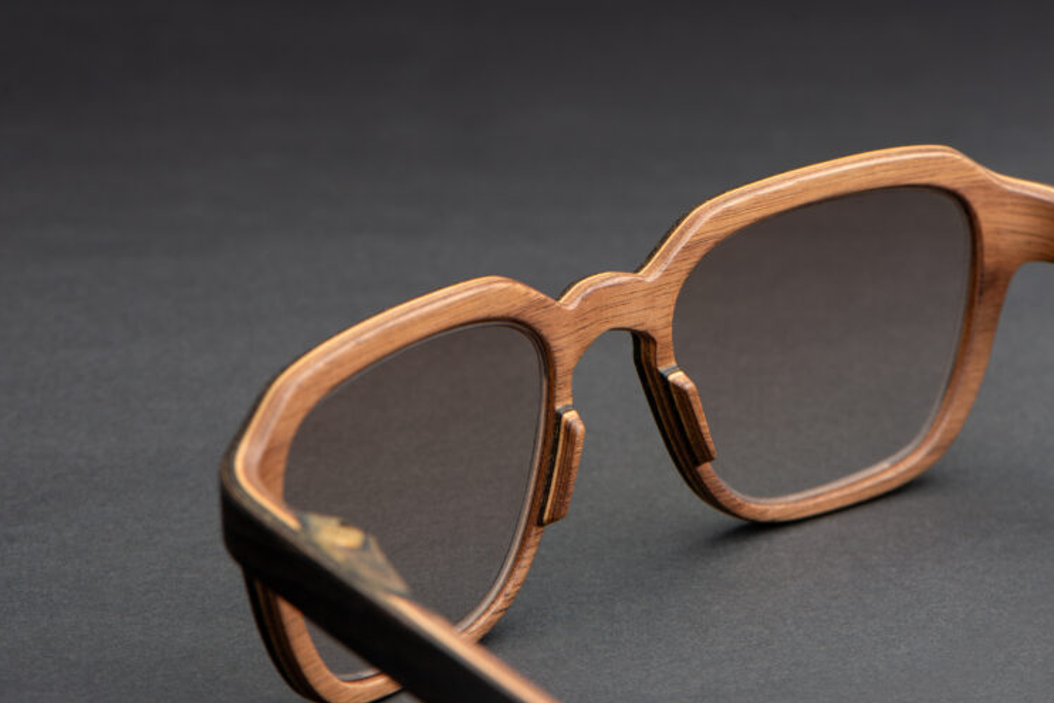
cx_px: 599
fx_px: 4246
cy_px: 304
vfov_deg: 9.5
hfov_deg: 14.1
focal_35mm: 145
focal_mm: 105
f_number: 13
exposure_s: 1/160
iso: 64
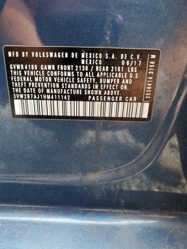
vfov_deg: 67.3
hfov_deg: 53.1
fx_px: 187
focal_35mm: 26
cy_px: 124
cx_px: 94
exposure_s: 1/120
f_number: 1.5
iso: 52
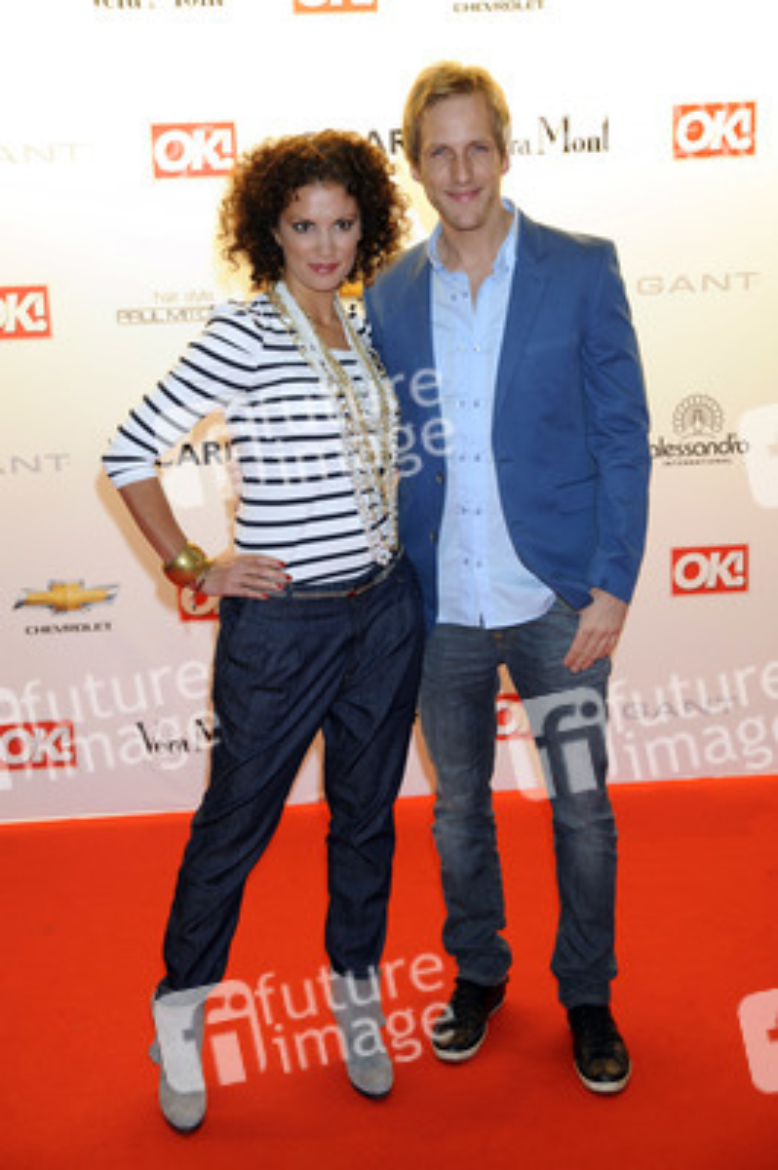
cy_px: 585
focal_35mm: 48
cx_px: 389
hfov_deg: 28.0
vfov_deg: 41.1
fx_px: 1559
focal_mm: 48
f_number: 4
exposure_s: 1/125
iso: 800
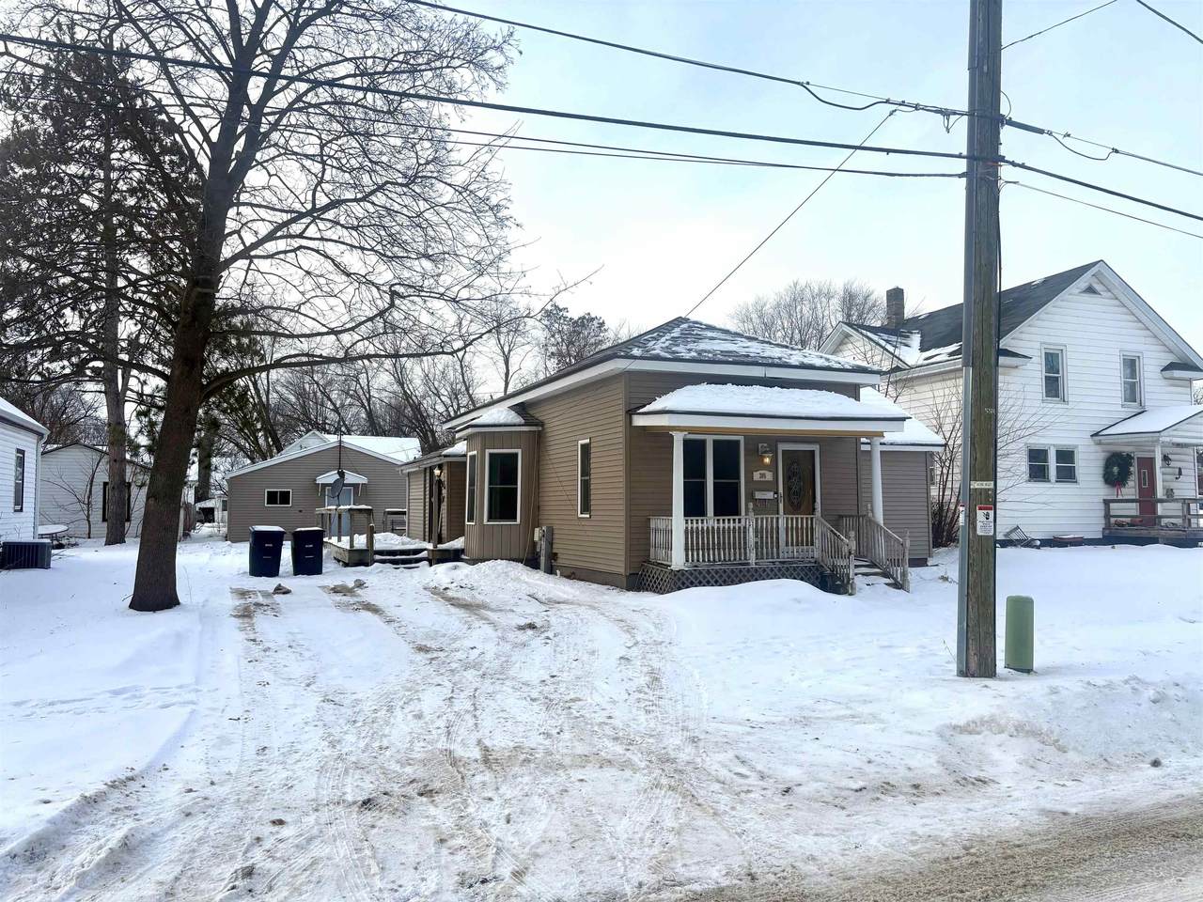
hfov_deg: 67.3
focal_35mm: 26
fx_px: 904
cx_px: 602
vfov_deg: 53.1
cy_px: 451
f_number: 1.6
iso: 50
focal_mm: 5.96
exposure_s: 1/2451
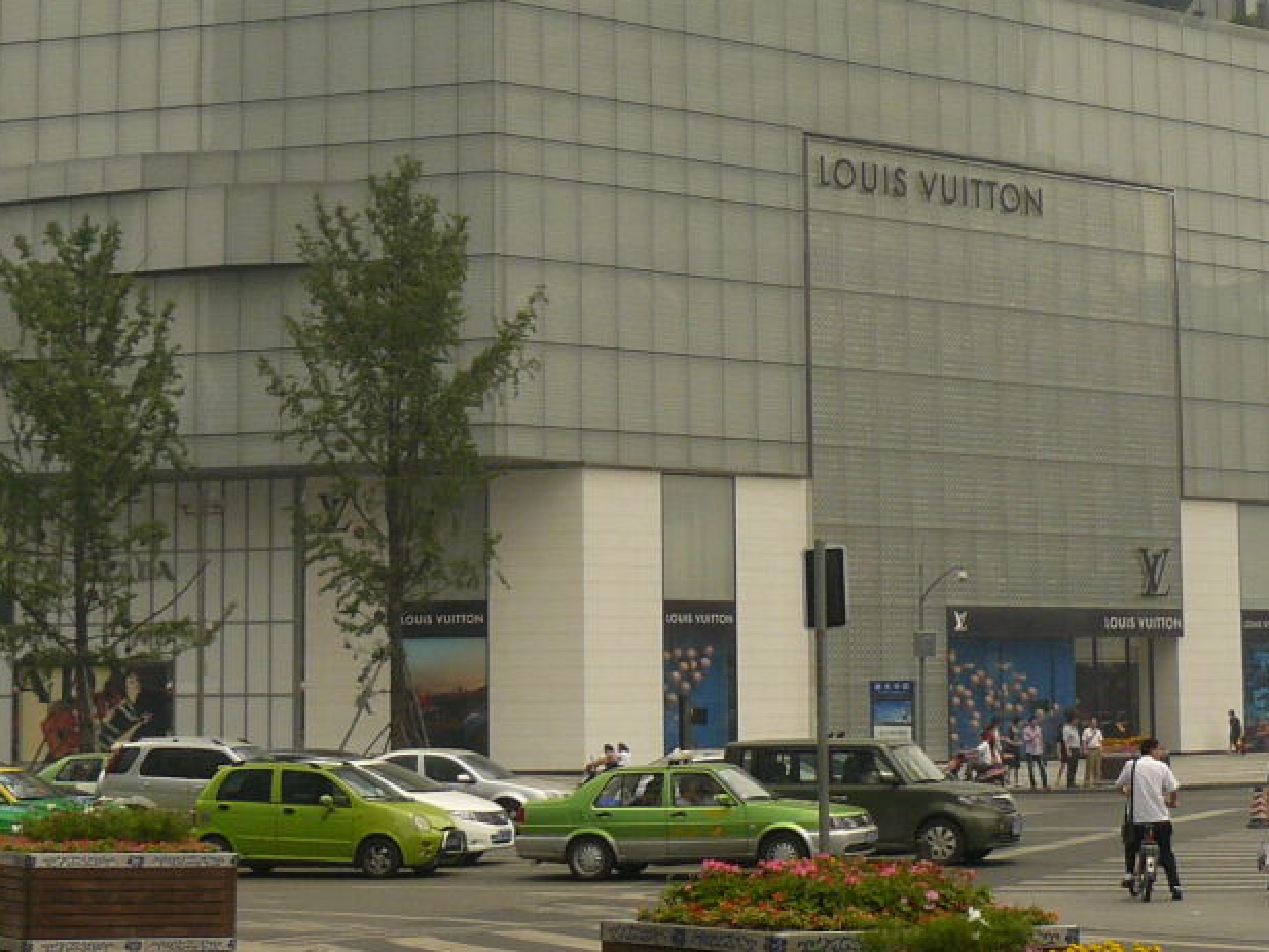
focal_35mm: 84
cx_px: 648
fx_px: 3080
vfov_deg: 17.5
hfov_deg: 23.3
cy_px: 241
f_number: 5.6
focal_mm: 6
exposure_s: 1/250
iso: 100
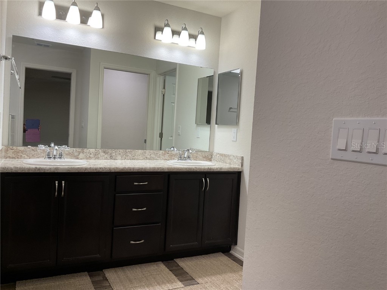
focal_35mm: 29
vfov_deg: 48.2
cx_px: 194
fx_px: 324
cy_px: 145
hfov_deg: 61.7
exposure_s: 1/60
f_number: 1.8
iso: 50
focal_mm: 3
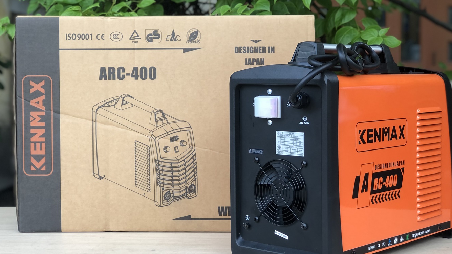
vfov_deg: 18.0
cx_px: 240
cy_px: 106
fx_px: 803
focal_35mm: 67
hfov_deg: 31.4
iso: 20
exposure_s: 1/40
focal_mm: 6.6
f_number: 2.8
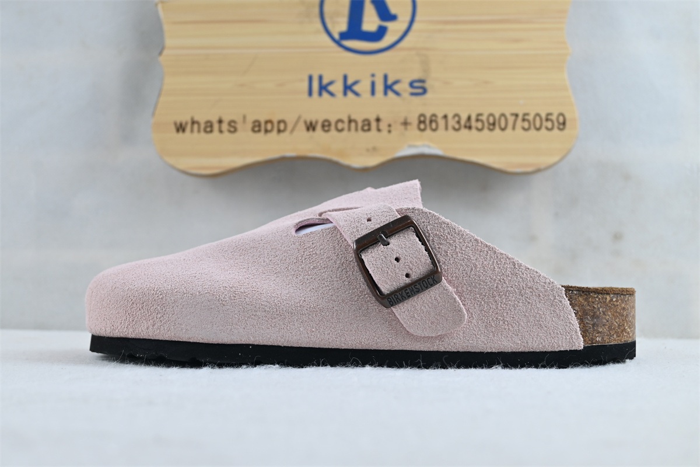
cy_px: 234
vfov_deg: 29.4
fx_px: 890
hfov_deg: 43.0
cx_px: 350
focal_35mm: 46
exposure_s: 1/40
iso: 100
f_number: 4.8
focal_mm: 30.5
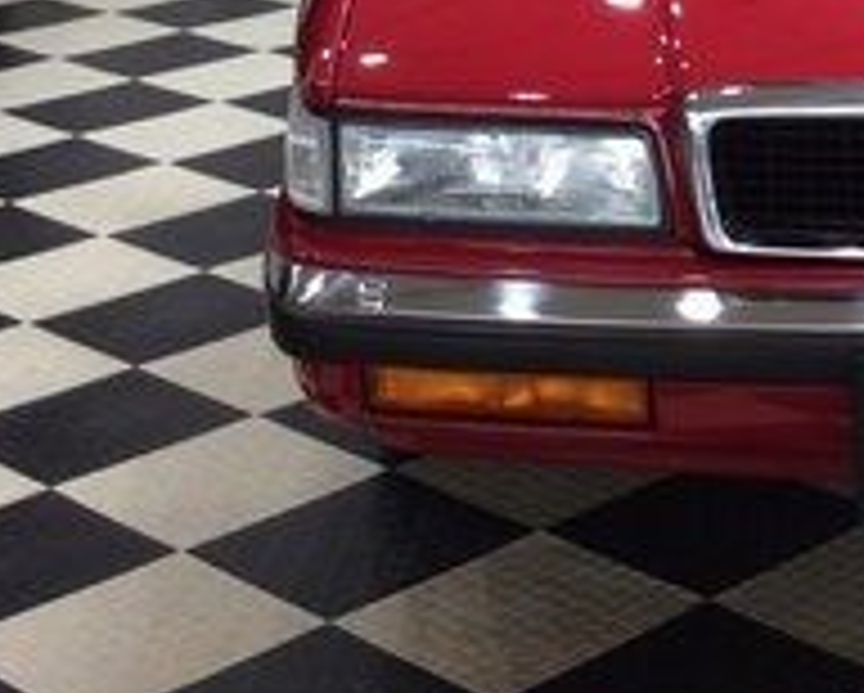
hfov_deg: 17.7
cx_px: 972
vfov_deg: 14.6
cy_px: 32
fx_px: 2662
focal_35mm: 104
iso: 50
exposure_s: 1/24
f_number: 2.4
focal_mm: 3.3
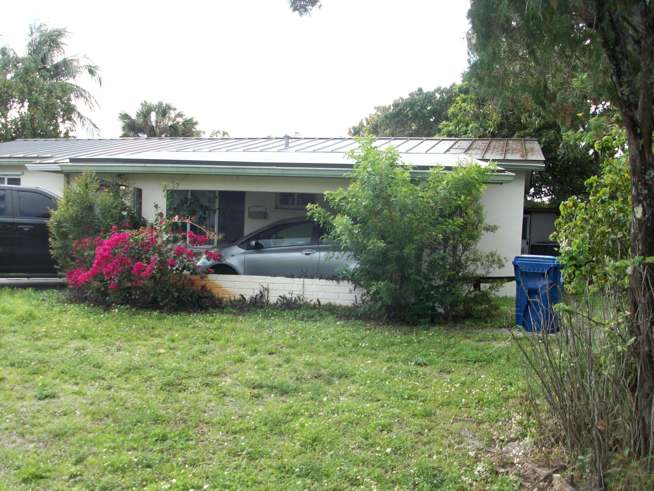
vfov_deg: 41.8
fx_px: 642
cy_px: 246
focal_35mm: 34
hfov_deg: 54.0
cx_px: 327
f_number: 2.8
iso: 64
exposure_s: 1/285
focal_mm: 5.7
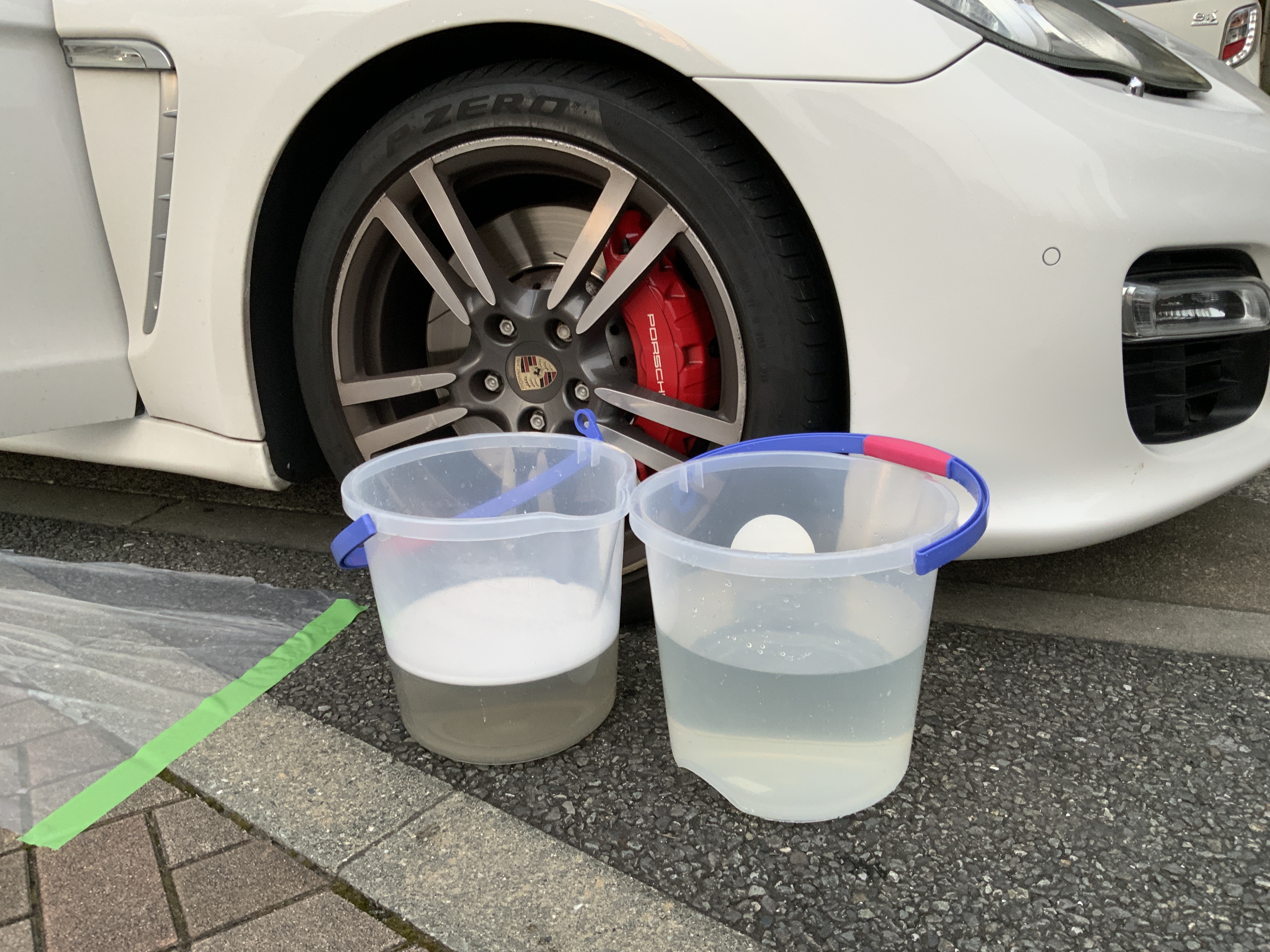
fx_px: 1064
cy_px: 476
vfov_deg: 48.2
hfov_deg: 61.7
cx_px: 635
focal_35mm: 29
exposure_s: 1/61
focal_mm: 3
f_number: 1.8
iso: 64
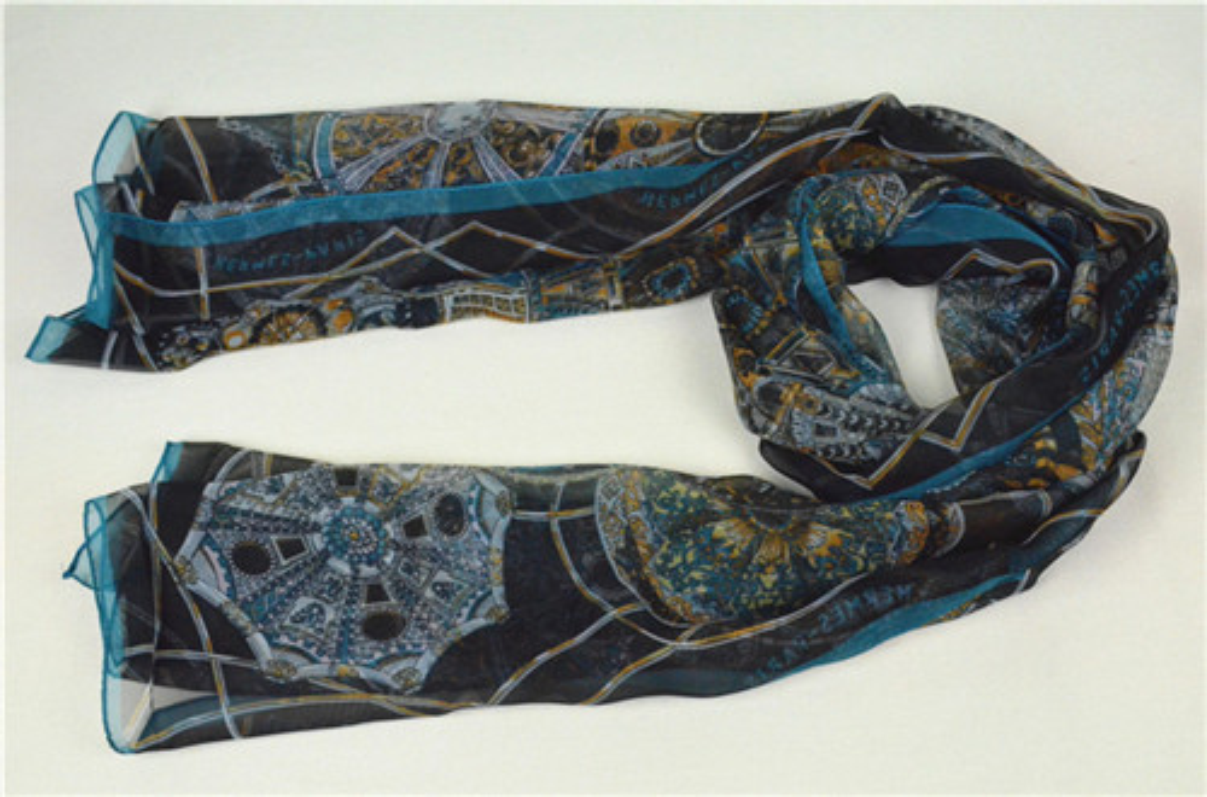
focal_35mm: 40
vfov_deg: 32.8
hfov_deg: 48.1
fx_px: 1354
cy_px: 398
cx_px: 604
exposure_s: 1/400
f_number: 10
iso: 6400
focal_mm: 27
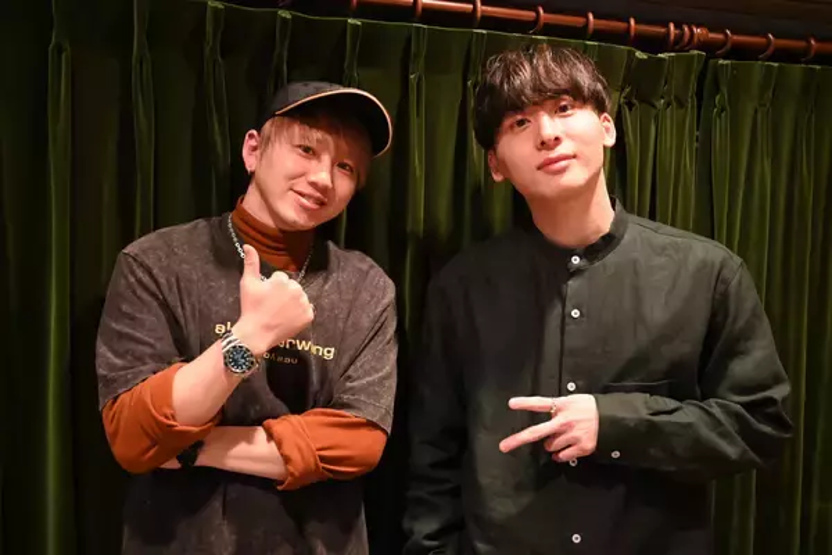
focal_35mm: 34
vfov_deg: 38.4
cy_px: 278
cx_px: 416
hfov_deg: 55.1
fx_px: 797
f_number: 4
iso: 7200
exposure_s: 1/40
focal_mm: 34.5
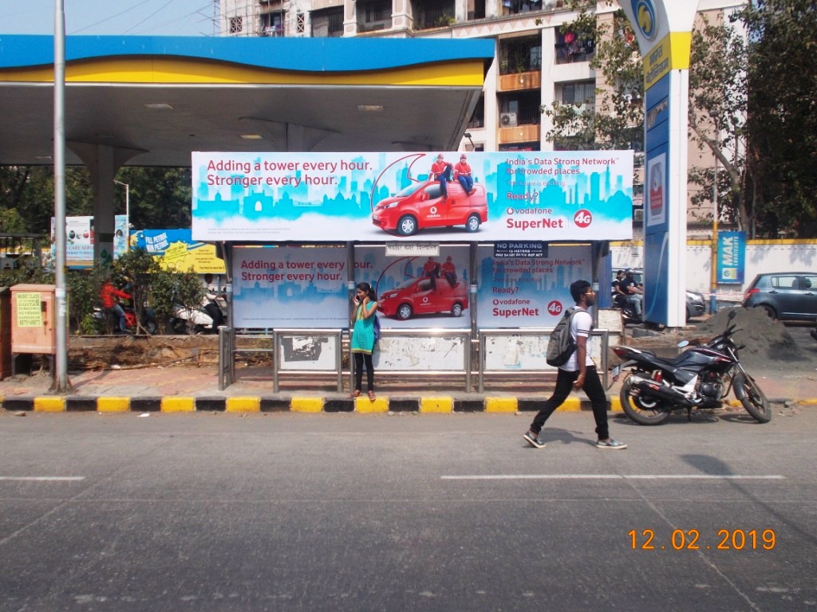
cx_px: 408
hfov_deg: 54.0
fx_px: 802
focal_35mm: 34
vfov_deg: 41.8
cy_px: 306
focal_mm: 6
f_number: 3.6
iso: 80
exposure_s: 1/1000
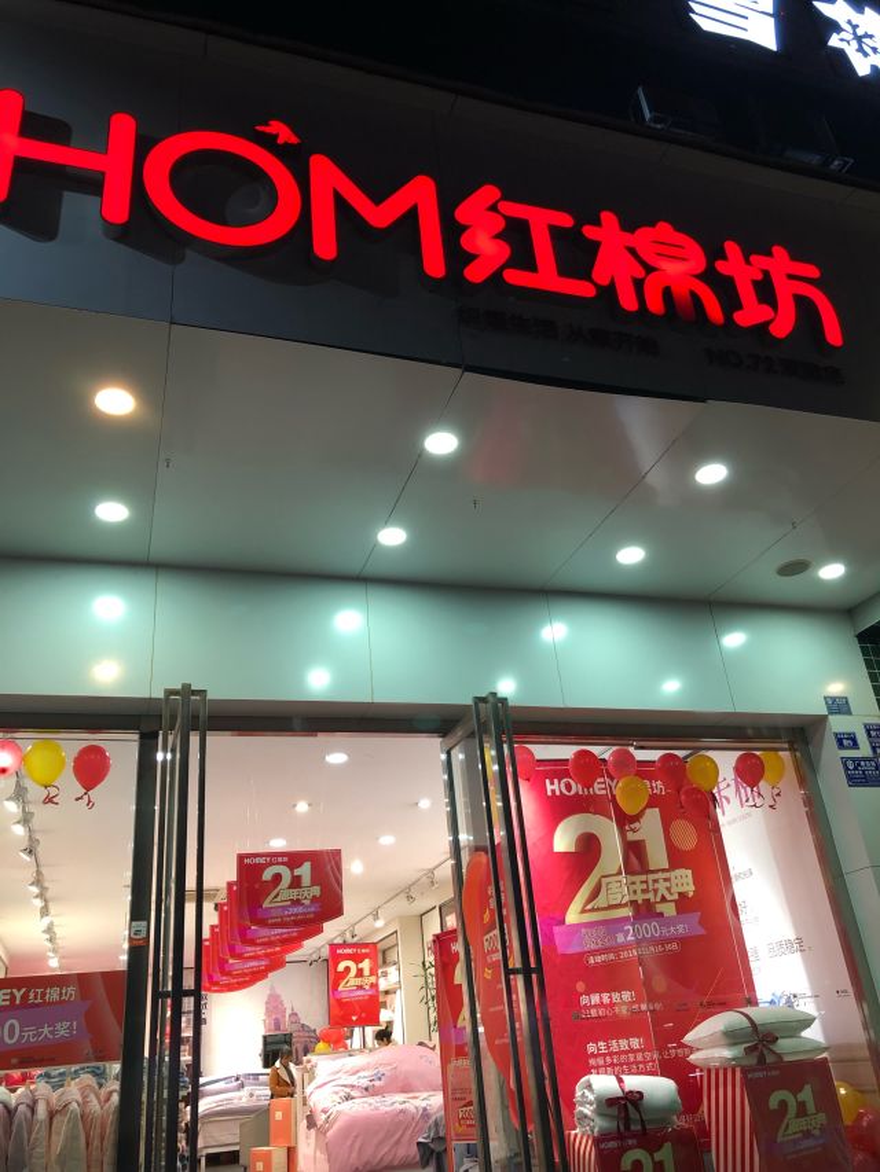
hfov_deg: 49.8
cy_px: 586
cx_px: 440
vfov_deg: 63.4
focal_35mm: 28
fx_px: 949
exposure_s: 1/20
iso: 32
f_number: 1.8
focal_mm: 3.99
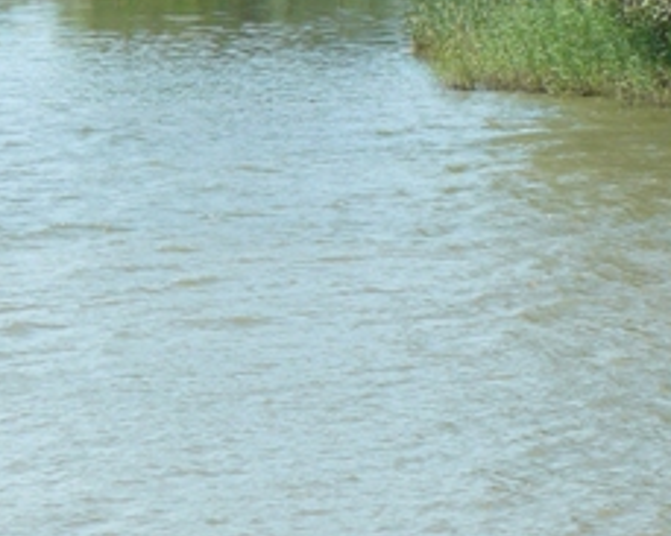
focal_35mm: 317
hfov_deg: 6.1
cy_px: -79
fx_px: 6293
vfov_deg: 4.9
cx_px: 387
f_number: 5.6
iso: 200
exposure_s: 1/400
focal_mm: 20.7
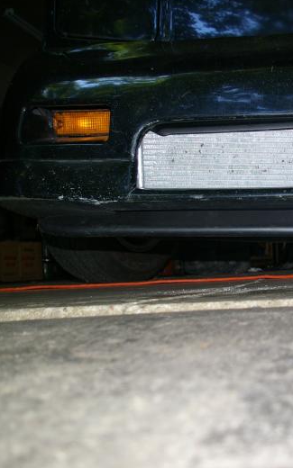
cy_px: 233
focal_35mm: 47
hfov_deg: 25.3
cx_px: 330
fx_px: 600
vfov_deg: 42.6
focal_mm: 20
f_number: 4
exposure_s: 1/40
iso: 200
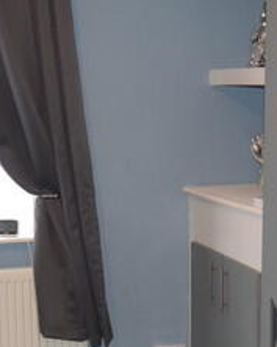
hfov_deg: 16.8
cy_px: 279
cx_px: 111
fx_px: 934
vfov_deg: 20.8
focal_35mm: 91
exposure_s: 1/60
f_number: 4.8
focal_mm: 14
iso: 900
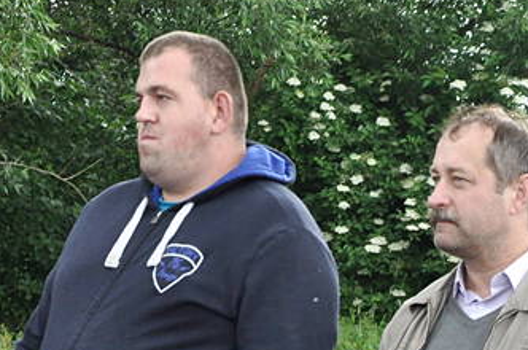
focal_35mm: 223
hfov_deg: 9.2
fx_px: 3264
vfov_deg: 6.1
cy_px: 378
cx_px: 471
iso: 1250
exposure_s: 1/160
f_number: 9
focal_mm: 58
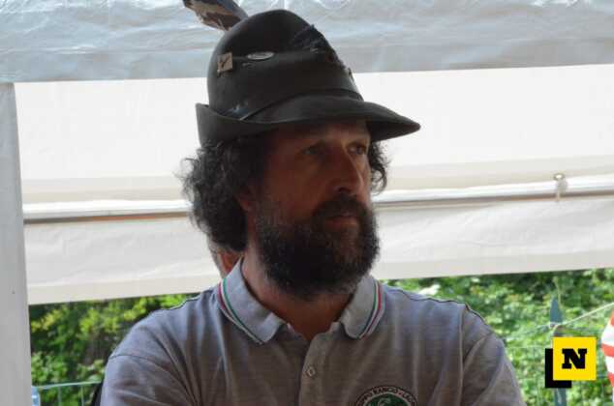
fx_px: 3830
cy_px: 203
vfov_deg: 6.1
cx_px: 307
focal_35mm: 225
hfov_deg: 9.2
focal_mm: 150
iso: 3200
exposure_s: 1/160
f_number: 29
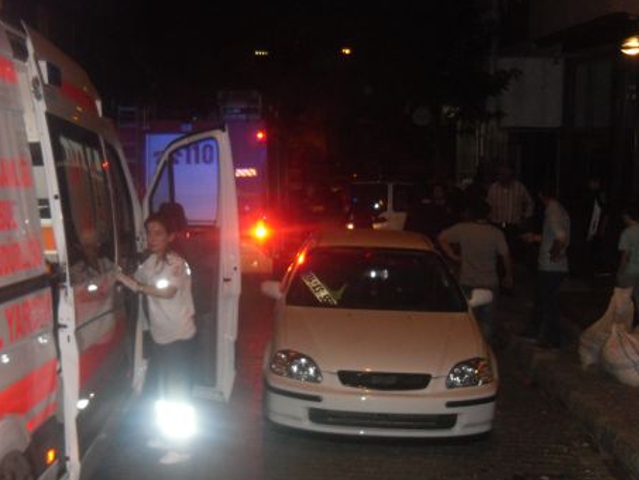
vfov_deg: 30.3
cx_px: 199
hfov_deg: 39.1
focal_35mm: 48
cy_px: 219
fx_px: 886
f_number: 2.8
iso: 400
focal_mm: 6
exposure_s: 1/45
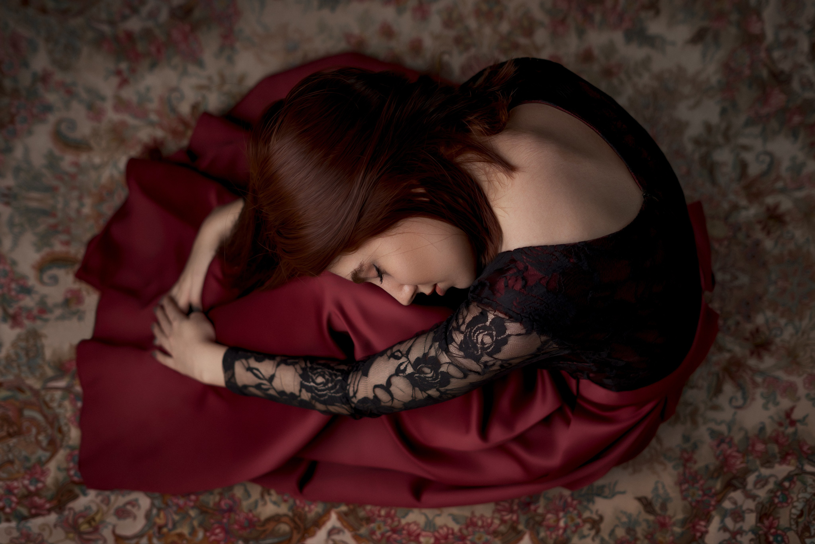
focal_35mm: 50
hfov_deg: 39.6
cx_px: 408
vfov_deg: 27.0
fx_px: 1132
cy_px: 272
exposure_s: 1/160
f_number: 2.5
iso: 50
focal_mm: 50
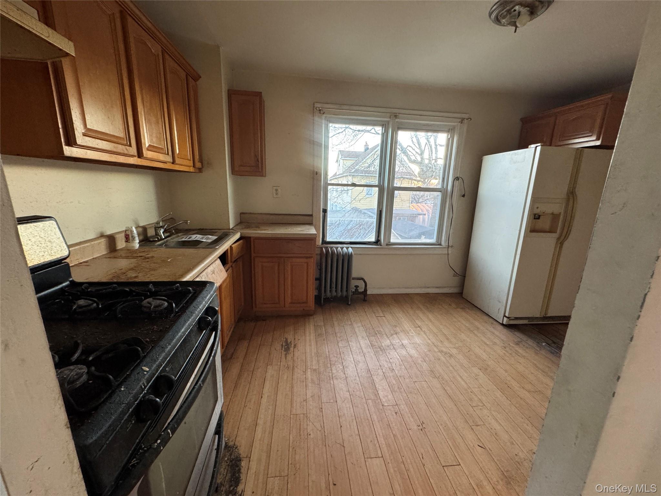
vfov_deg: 85.7
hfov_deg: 102.1
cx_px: 330
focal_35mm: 14
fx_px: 267
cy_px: 248
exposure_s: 1/60
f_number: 2.2
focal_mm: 2.22
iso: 400
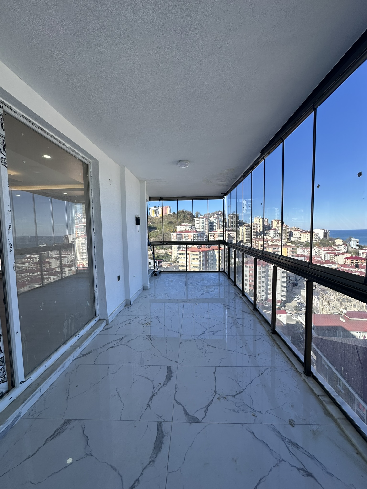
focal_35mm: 14
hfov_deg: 85.7
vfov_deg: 102.1
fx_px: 198
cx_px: 184
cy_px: 244
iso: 40
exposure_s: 1/418
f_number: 2.2
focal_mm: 2.22
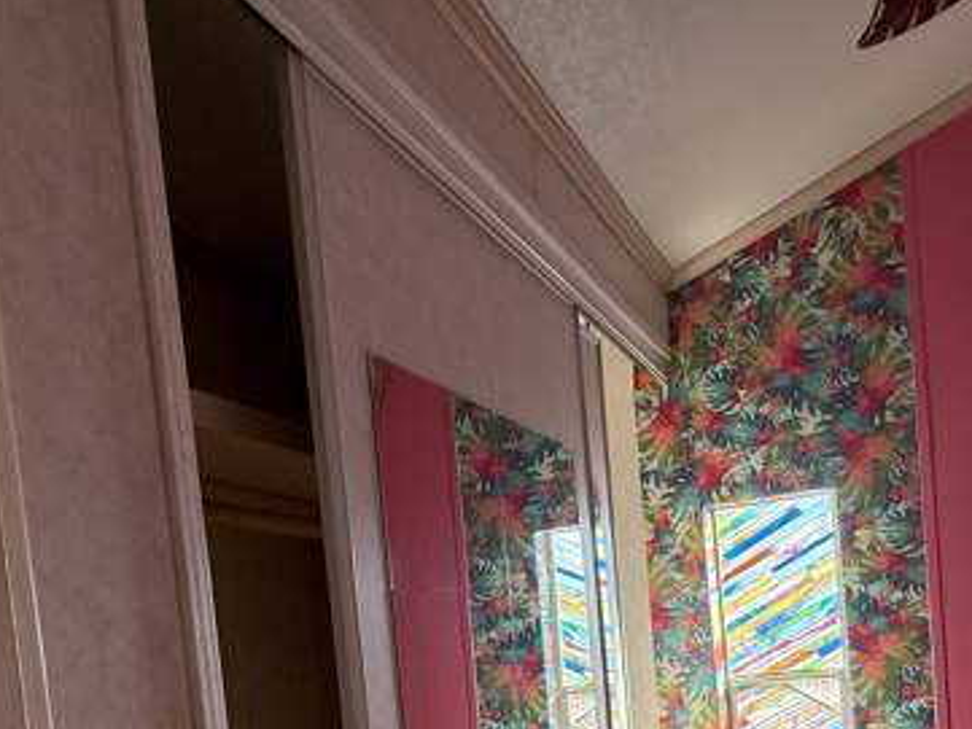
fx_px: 871
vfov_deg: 40.7
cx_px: 563
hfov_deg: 58.0
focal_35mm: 31
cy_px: 699
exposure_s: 1/99
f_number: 2.2
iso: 200
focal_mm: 2.22
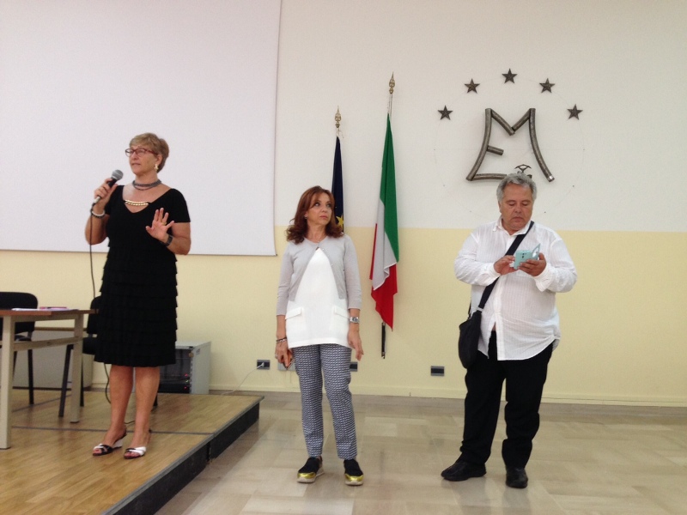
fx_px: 655
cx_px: 344
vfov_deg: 42.9
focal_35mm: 33
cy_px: 258
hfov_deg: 55.4
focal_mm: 4.12
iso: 100
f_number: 2.4
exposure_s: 1/20
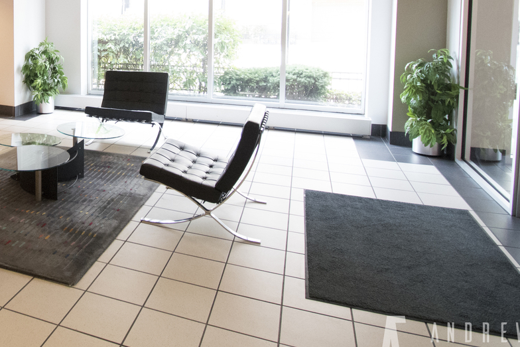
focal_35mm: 31
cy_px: 54
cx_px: 70
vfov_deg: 40.1
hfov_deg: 54.0
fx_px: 448
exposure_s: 1/60
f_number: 4.5
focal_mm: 10
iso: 2500
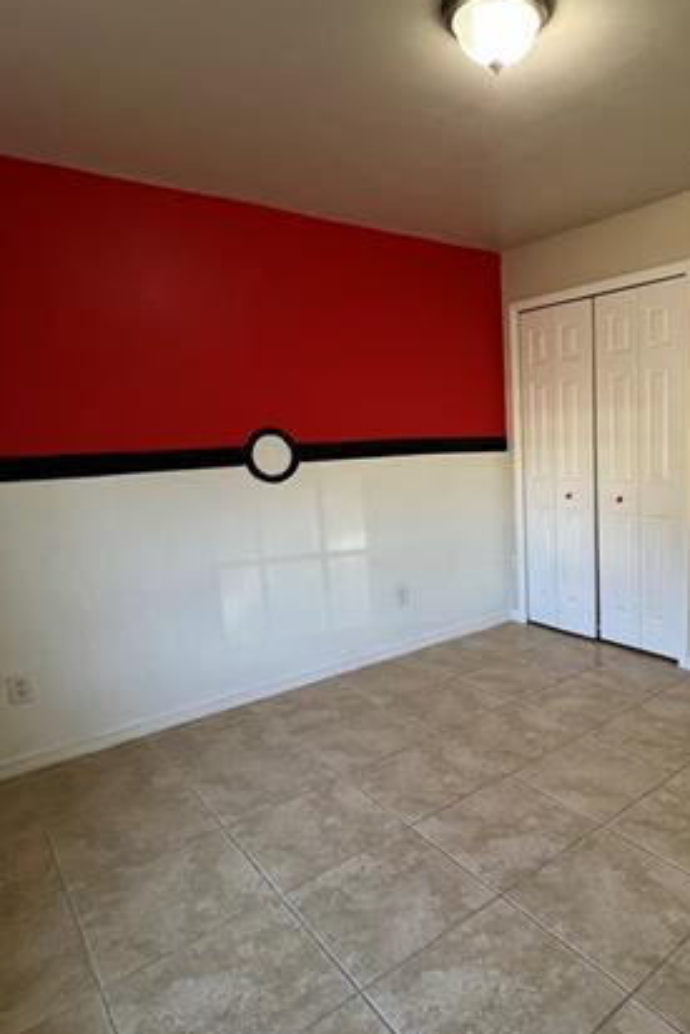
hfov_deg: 57.1
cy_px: 550
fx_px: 603
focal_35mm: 21
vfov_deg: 81.1
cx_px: 502
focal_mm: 1.57
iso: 160
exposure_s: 1/60
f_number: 1.8
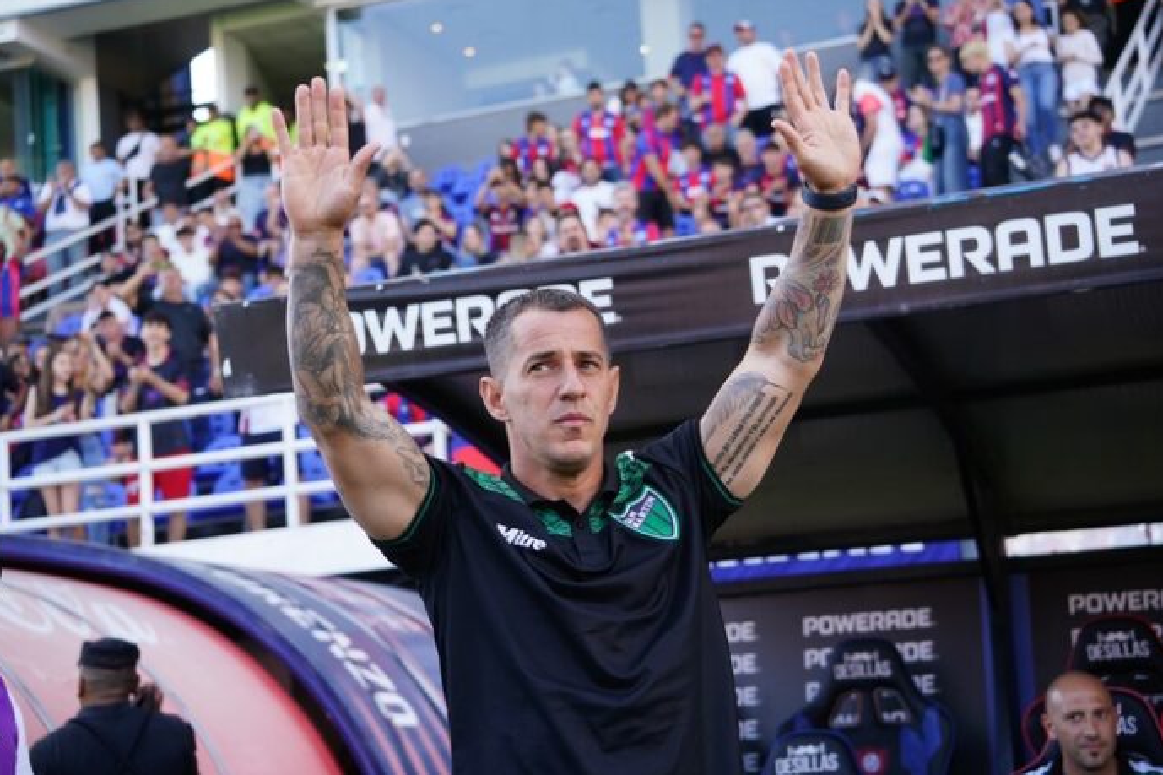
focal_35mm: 94
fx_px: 3036
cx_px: 581
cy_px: 385
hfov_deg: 21.7
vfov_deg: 14.5
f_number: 5.6
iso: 800
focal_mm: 93
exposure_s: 1/640
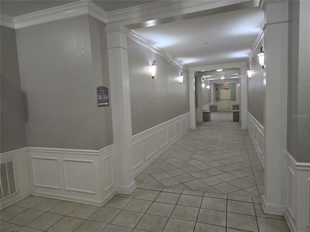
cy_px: 116
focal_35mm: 23
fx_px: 206
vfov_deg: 58.8
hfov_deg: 74.0
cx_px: 155
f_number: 1.8
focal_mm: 5.4
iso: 640
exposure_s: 1/60
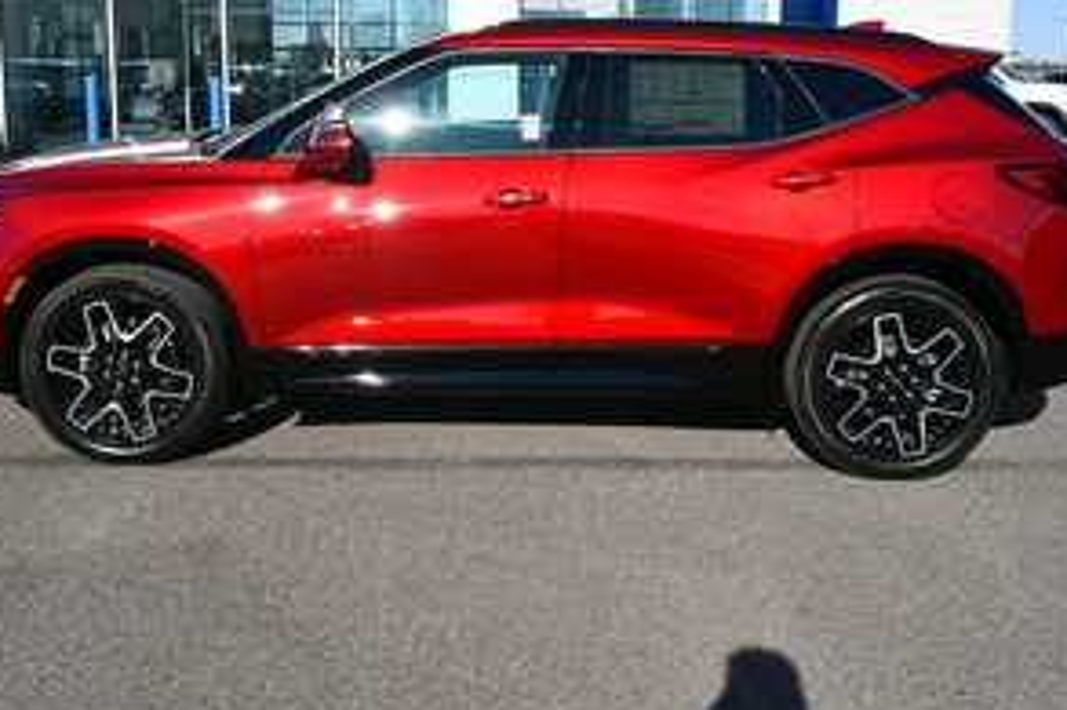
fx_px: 1214
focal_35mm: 41
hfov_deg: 47.4
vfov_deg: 32.4
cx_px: 528
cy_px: 249
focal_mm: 20
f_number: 9
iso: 100
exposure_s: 1/320
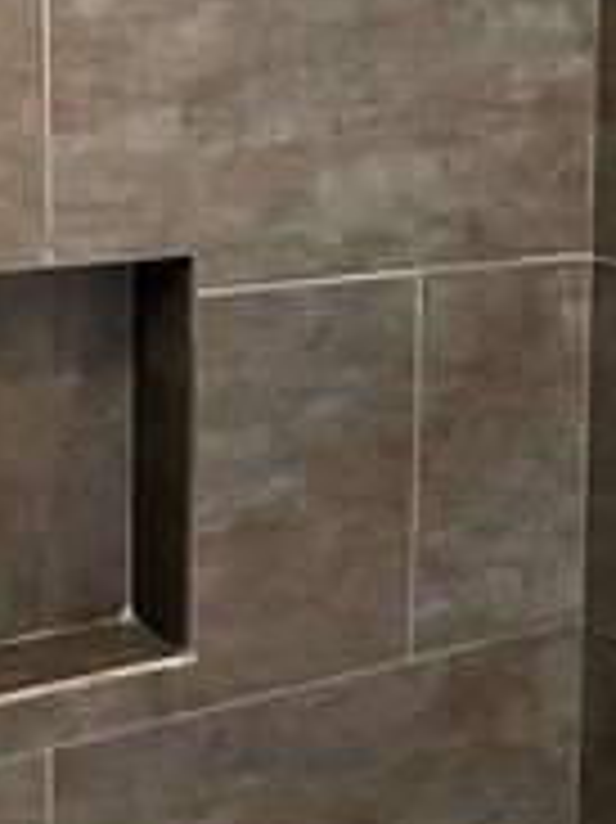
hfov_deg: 17.2
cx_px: 594
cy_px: 243
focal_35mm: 84
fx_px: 1995
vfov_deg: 23.1
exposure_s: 1/30
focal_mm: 6.86
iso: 800
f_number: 1.78
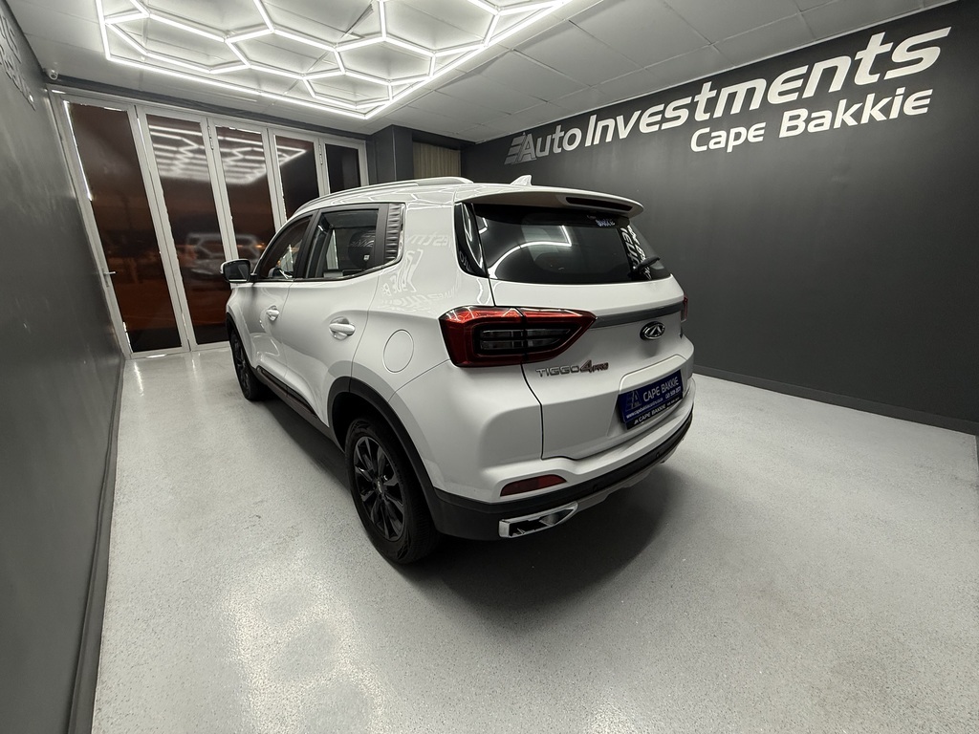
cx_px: 490
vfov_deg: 85.7
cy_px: 367
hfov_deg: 102.1
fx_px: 396
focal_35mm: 14
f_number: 2.2
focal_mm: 2.22
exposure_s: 1/100
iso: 200
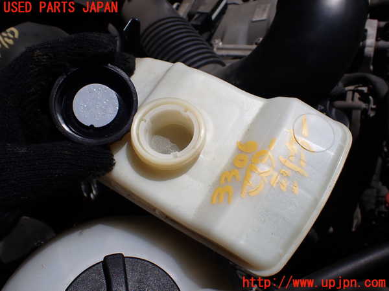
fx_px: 337
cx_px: 194
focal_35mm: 30
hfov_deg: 60.0
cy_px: 146
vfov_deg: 46.8
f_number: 9
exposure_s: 1/400
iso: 100
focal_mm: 5.4
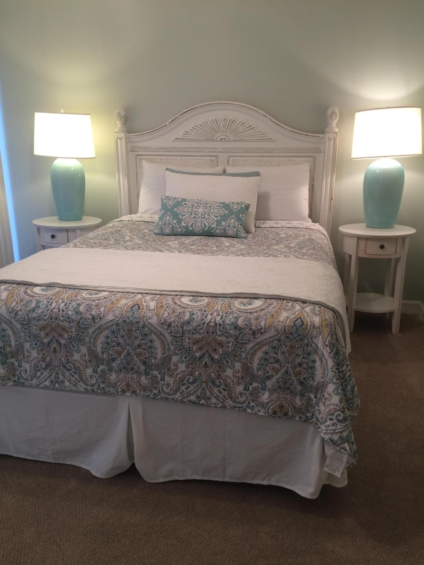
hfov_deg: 48.2
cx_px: 212
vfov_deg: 61.7
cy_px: 282
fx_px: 474
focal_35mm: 29
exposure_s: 1/30
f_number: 2.2
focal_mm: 4.15
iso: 80
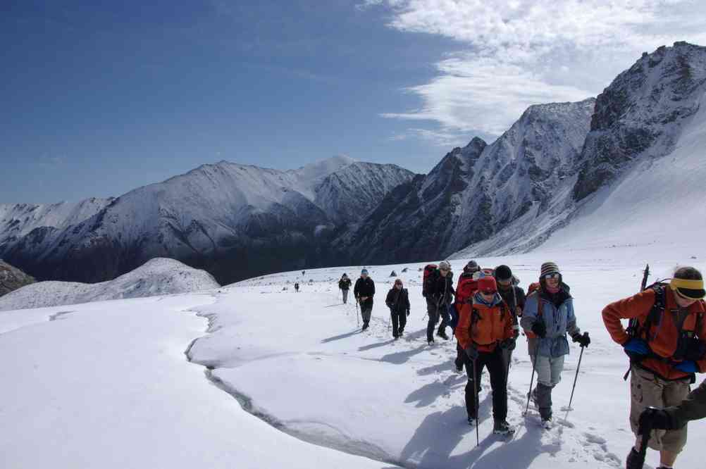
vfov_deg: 42.2
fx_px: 607
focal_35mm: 31
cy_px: 234
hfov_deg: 60.3
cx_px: 353
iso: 100
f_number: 16
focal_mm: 20.6
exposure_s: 1/125
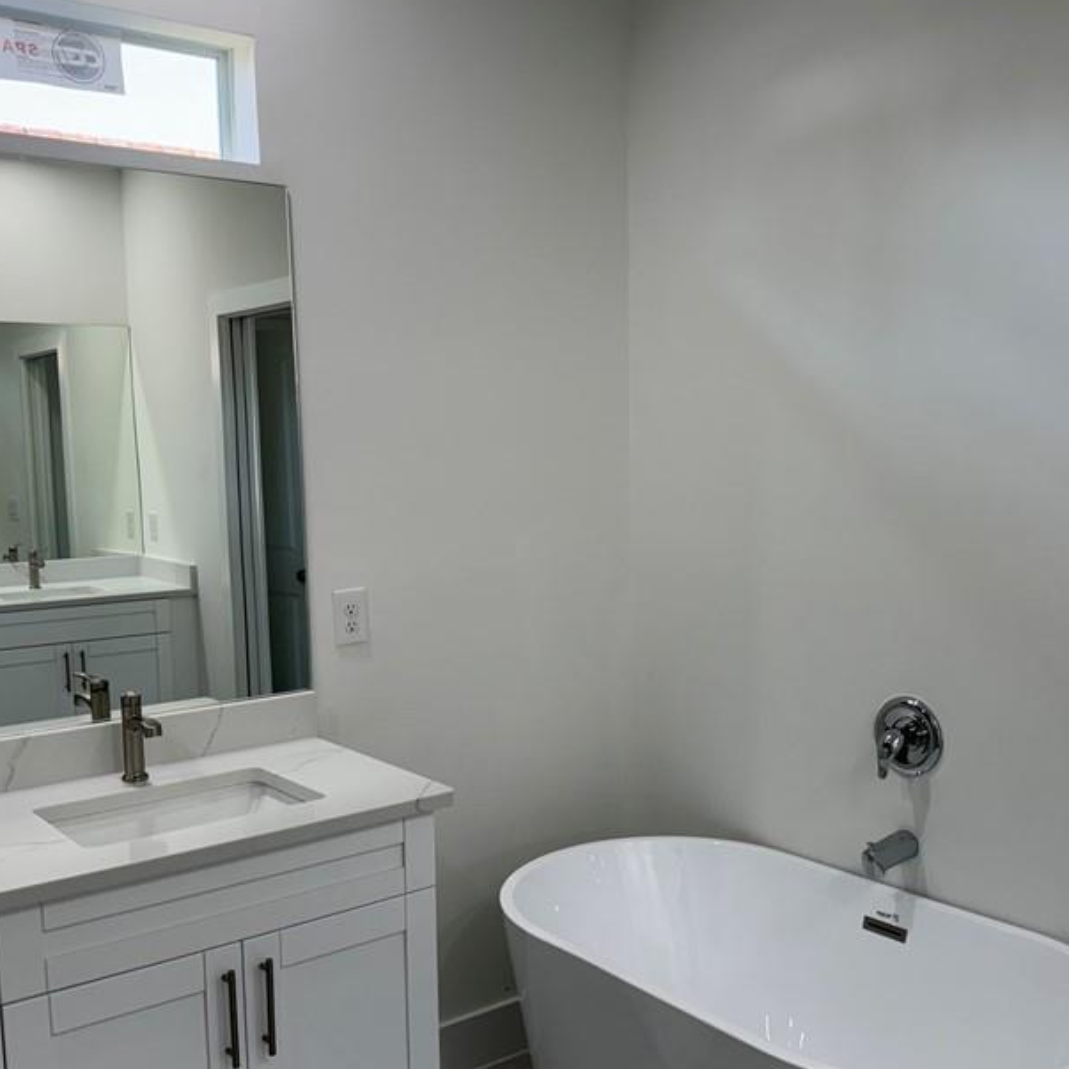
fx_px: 1258
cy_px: 601
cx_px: 587
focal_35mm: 36
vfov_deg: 45.9
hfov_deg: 46.0
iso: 100
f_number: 1.78
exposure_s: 1/163
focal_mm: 6.76
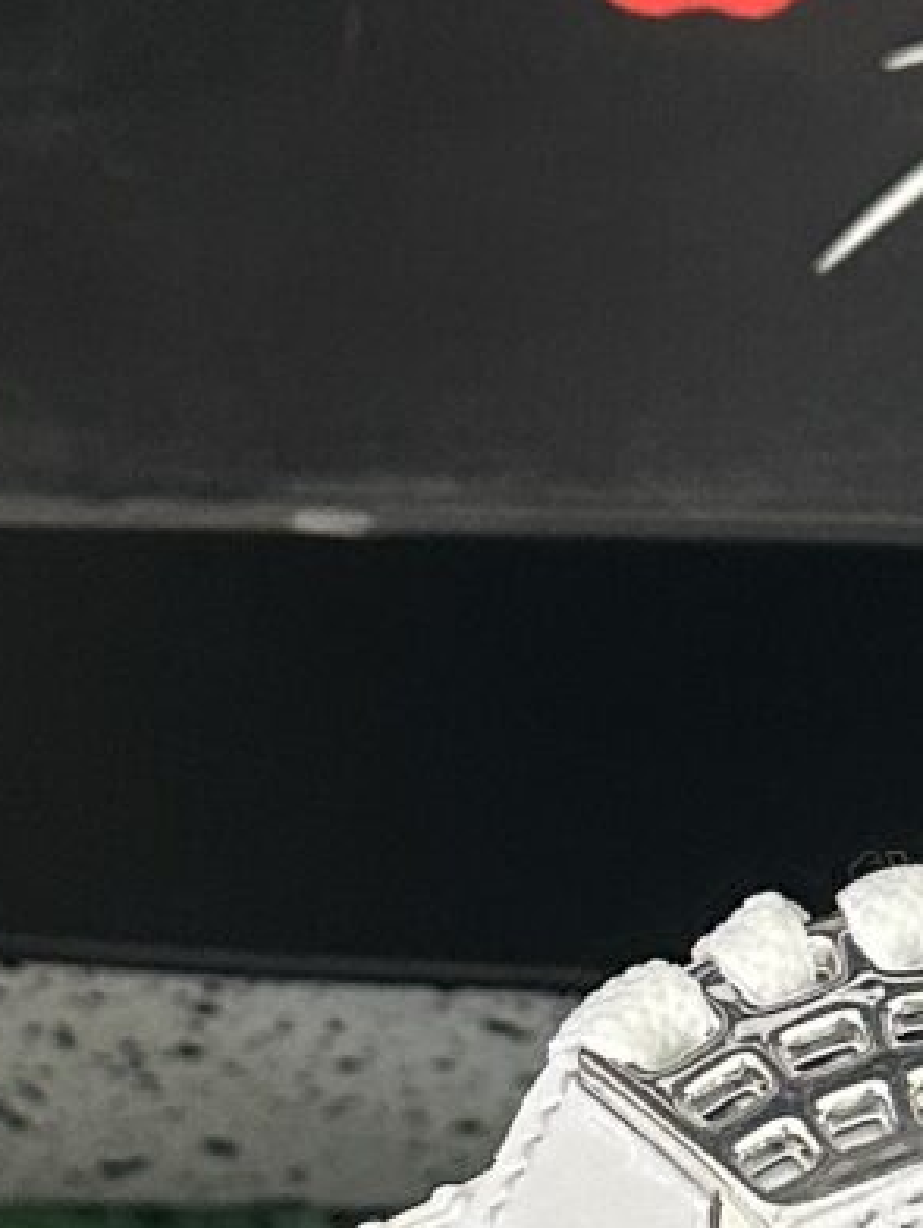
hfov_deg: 9.1
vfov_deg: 12.6
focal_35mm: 157
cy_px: 628
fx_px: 5573
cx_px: 1611
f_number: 1.78
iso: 250
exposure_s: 1/50
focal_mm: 6.86
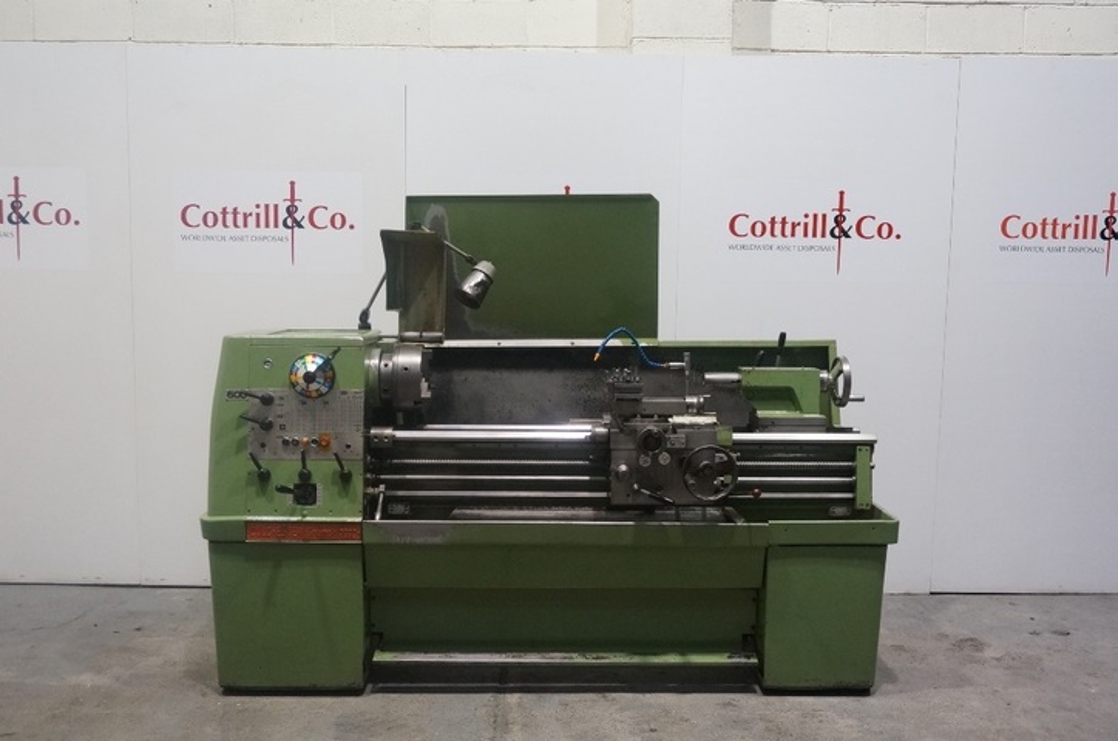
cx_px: 559
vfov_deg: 38.2
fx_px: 1070
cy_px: 370
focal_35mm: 34
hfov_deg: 55.2
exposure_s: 1/60
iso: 1600
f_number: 4
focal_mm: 23
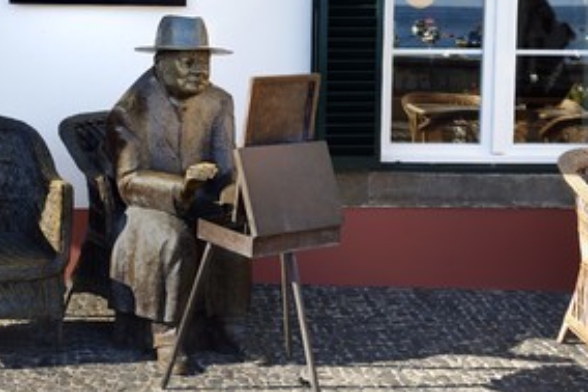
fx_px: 1159
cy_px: 124
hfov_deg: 28.5
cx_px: 271
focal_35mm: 71
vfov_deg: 19.1
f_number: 13
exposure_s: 1/100
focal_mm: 48
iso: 200
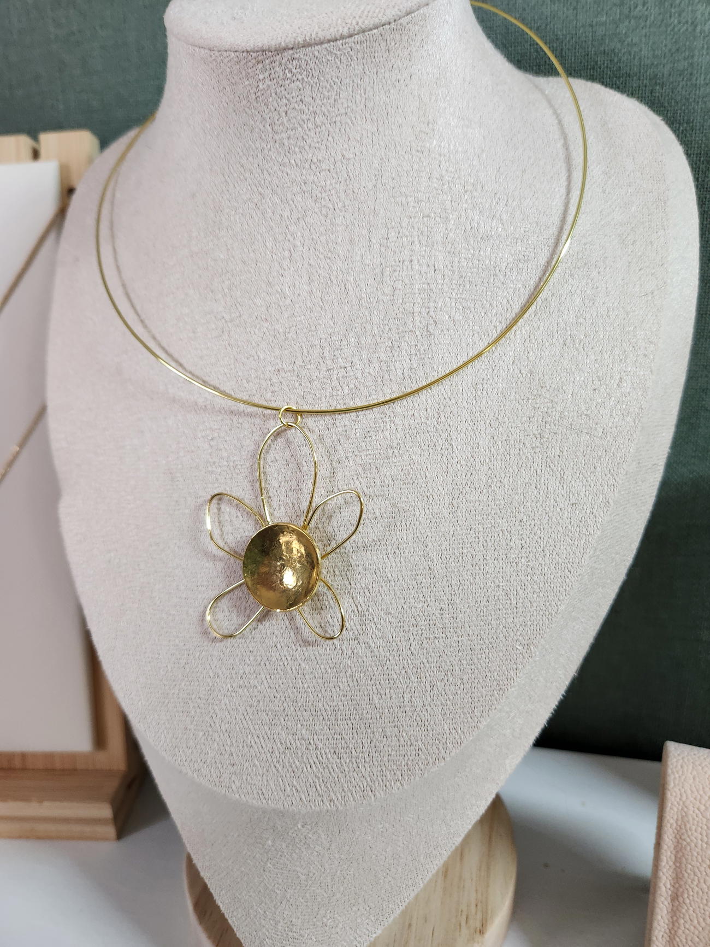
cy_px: 474
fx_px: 629
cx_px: 355
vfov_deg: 73.9
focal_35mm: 23
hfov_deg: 58.9
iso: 200
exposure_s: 1/120
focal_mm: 5.4
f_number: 1.8
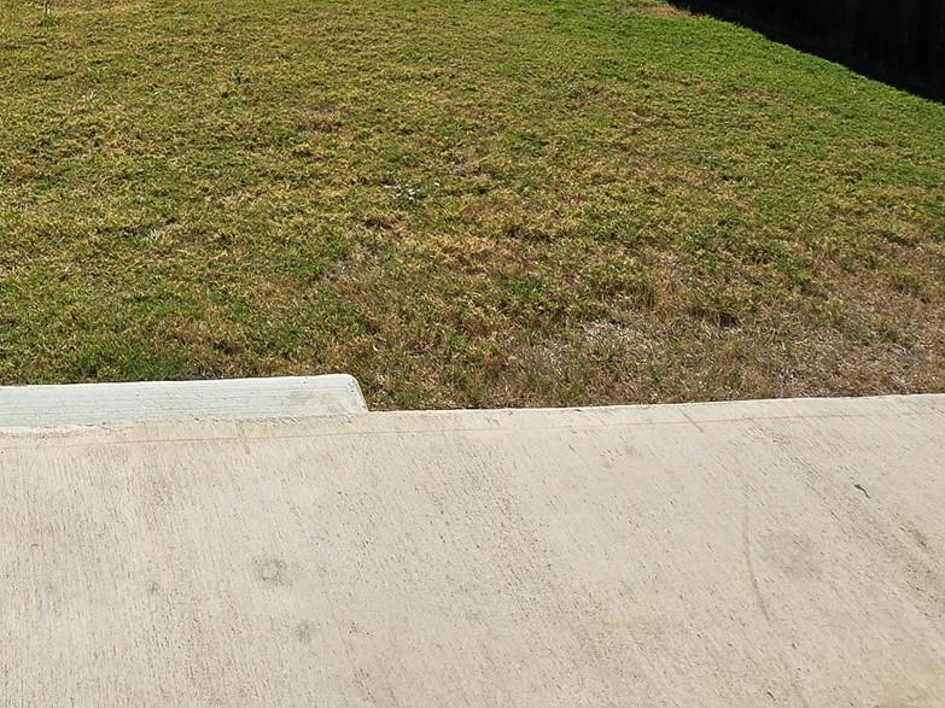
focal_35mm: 34
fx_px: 928
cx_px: 87
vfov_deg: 35.6
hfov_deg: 48.1
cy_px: -75
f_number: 2.2
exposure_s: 1/4010
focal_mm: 2.2
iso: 50
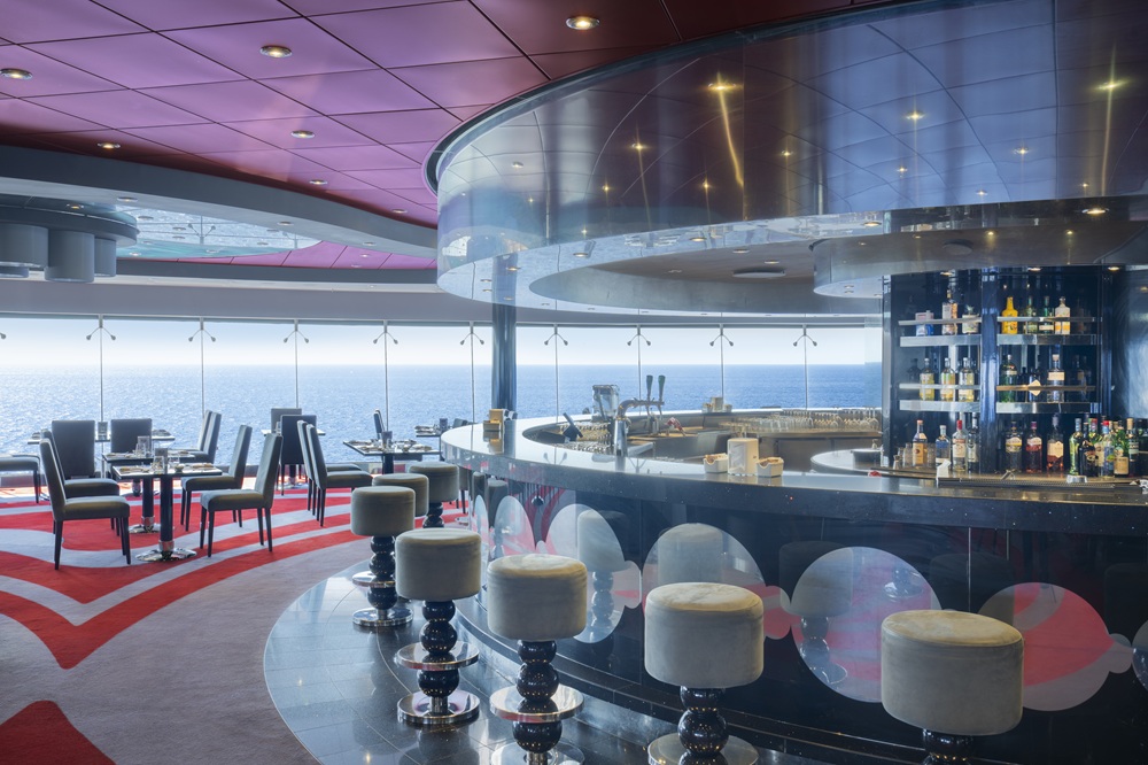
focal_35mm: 31
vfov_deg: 42.3
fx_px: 988
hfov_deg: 60.3
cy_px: 382
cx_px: 574
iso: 200
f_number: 11
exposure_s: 1/2.5
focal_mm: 31
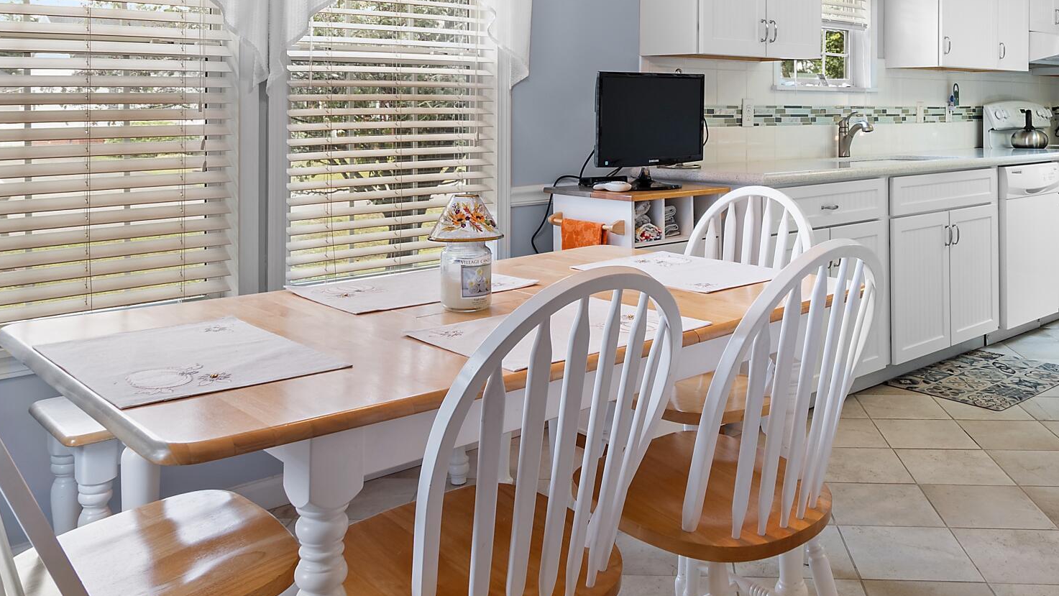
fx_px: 899
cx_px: 610
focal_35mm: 32
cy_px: 116
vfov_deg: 35.5
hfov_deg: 60.7
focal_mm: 10
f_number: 8
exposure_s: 1/1.25
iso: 100
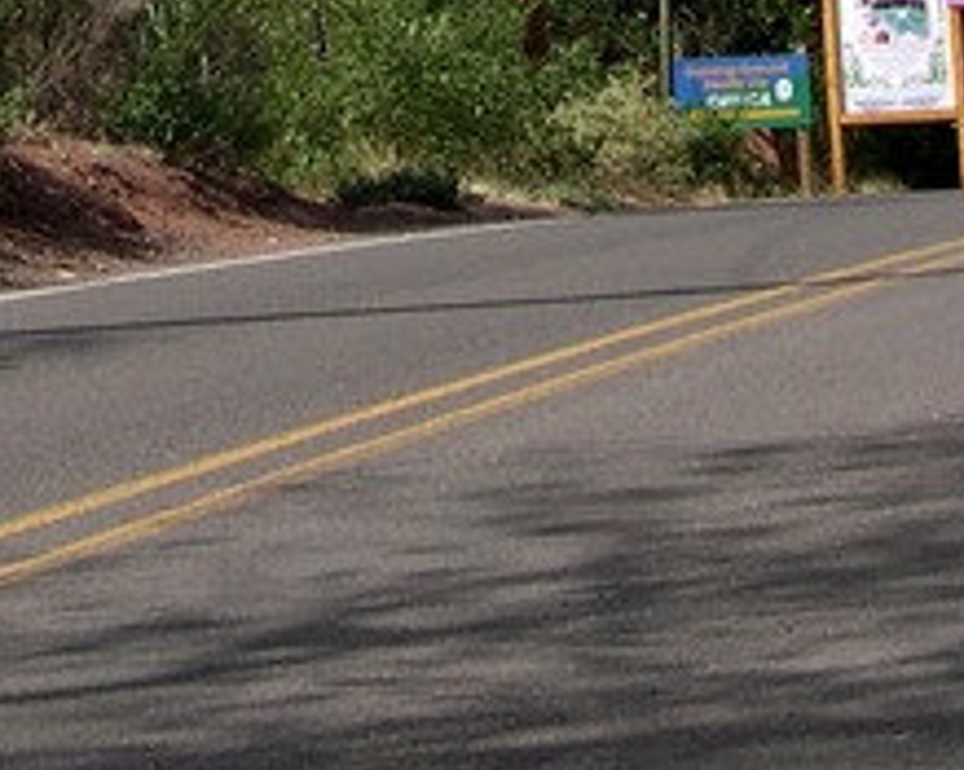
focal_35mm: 154
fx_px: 4392
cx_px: 99
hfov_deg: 12.4
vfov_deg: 9.5
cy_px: -607
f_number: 7.6
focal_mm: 8
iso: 100
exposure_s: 1/210
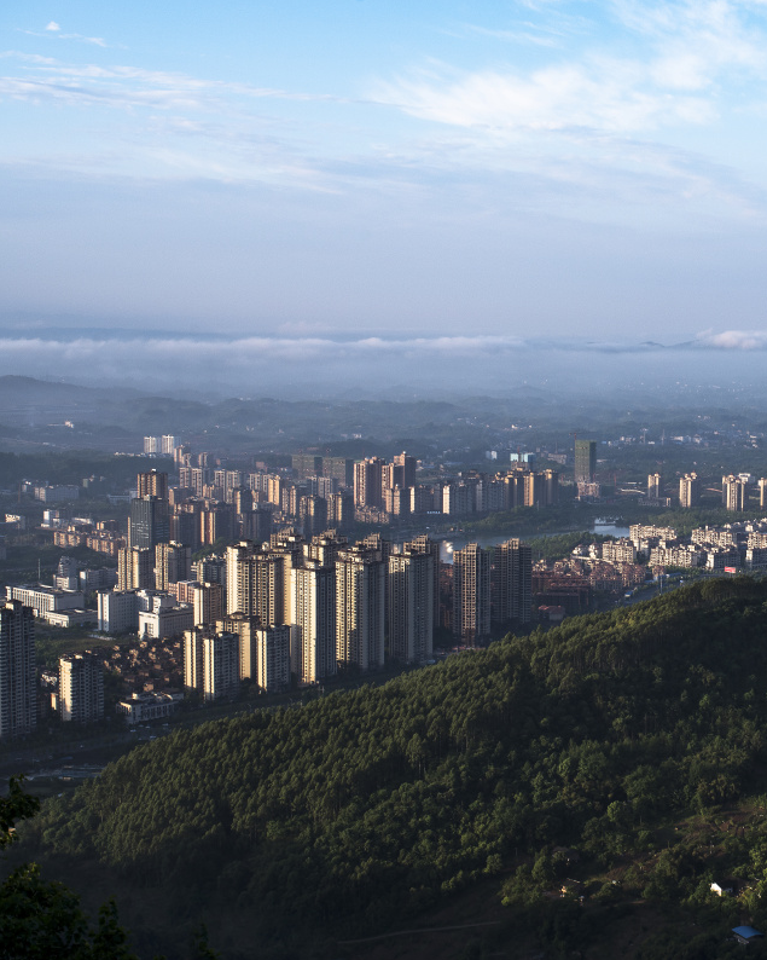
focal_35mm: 61
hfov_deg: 24.3
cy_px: 482
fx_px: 1731
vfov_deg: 31.0
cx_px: 674
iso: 200
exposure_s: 1/200
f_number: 9
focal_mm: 43
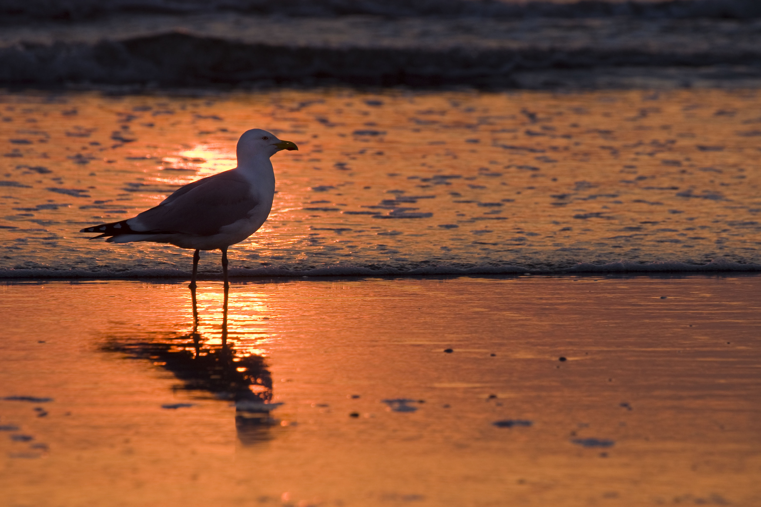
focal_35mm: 450
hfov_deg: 4.6
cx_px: 380
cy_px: 254
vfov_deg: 3.1
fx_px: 9512
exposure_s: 1/160
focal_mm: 300
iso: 200
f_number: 9
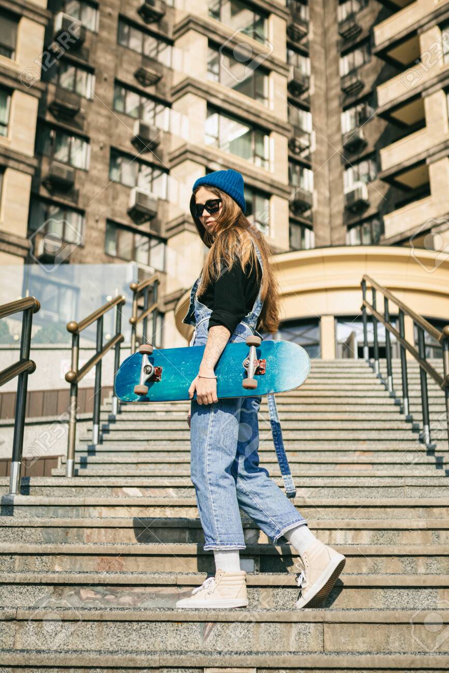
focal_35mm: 52
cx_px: 224
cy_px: 336
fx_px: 983
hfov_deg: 25.7
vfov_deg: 37.9
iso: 200
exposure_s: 1/4000
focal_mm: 35
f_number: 2
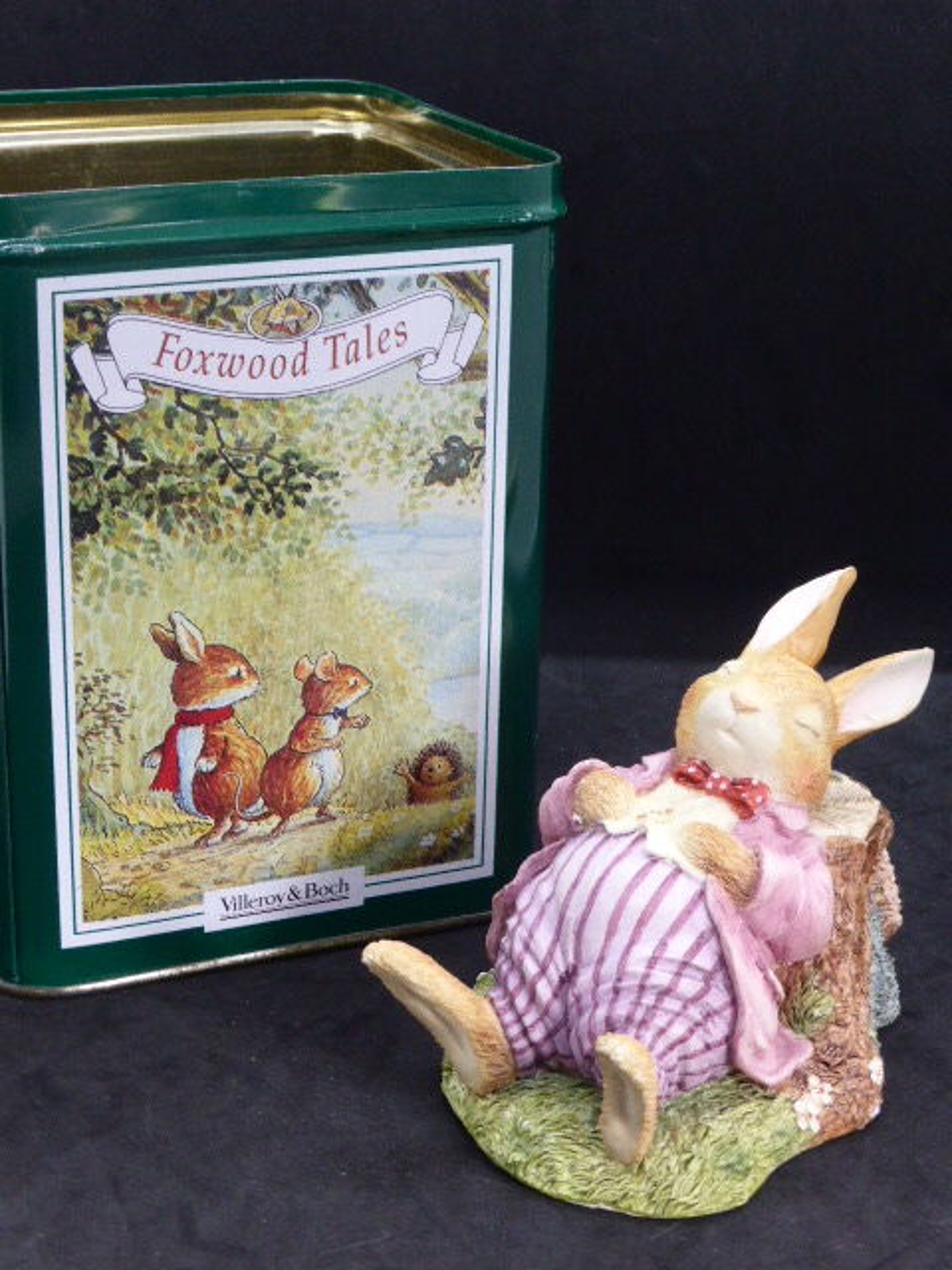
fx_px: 2383
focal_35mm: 65
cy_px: 635
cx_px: 476
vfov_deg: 29.8
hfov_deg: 22.6
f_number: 4.8
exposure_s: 1/40
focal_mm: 11
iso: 400
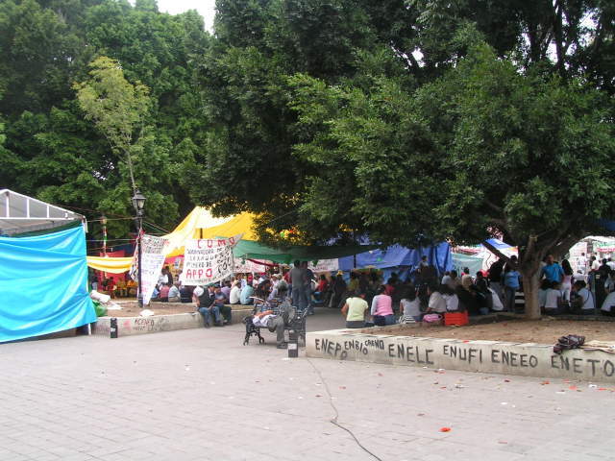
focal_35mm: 39
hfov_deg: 47.9
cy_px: 230
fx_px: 693
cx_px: 308
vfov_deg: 36.8
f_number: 5.6
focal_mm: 6
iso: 50
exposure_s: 1/40
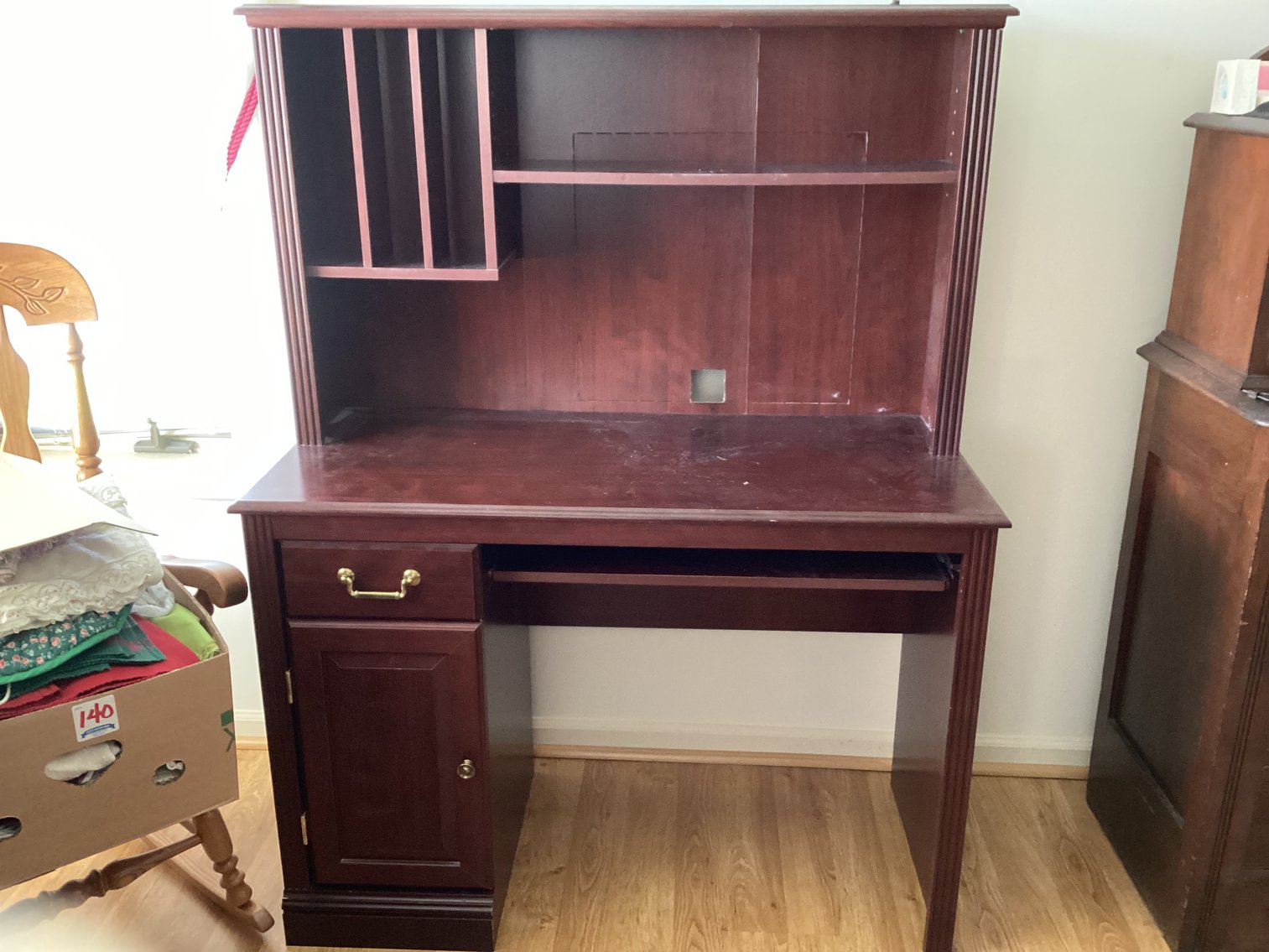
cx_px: 634
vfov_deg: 45.4
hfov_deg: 58.3
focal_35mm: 31
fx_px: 1137
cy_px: 476
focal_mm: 3.3
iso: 400
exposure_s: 1/40
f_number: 2.4
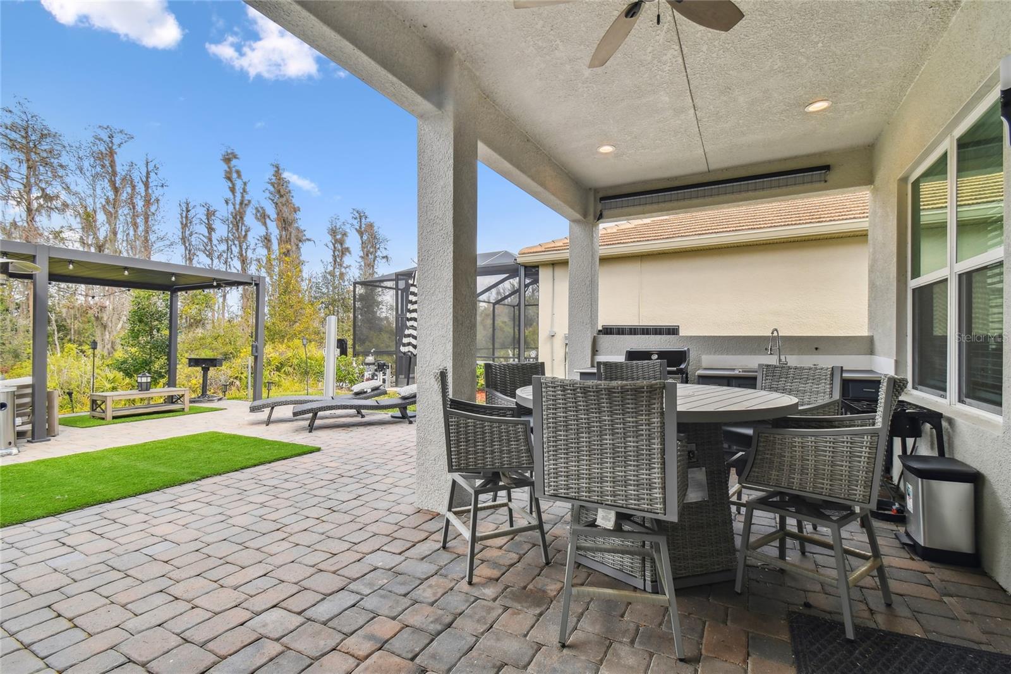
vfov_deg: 77.3
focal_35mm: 15
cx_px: 506
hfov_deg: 100.4
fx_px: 421
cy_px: 337
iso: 100
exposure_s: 1/80
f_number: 7.1
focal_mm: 10
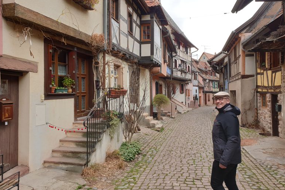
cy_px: 83
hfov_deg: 65.5
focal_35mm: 28
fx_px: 222
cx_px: 139
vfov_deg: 46.3
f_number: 2.4
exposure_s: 1/321
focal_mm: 4.3
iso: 50
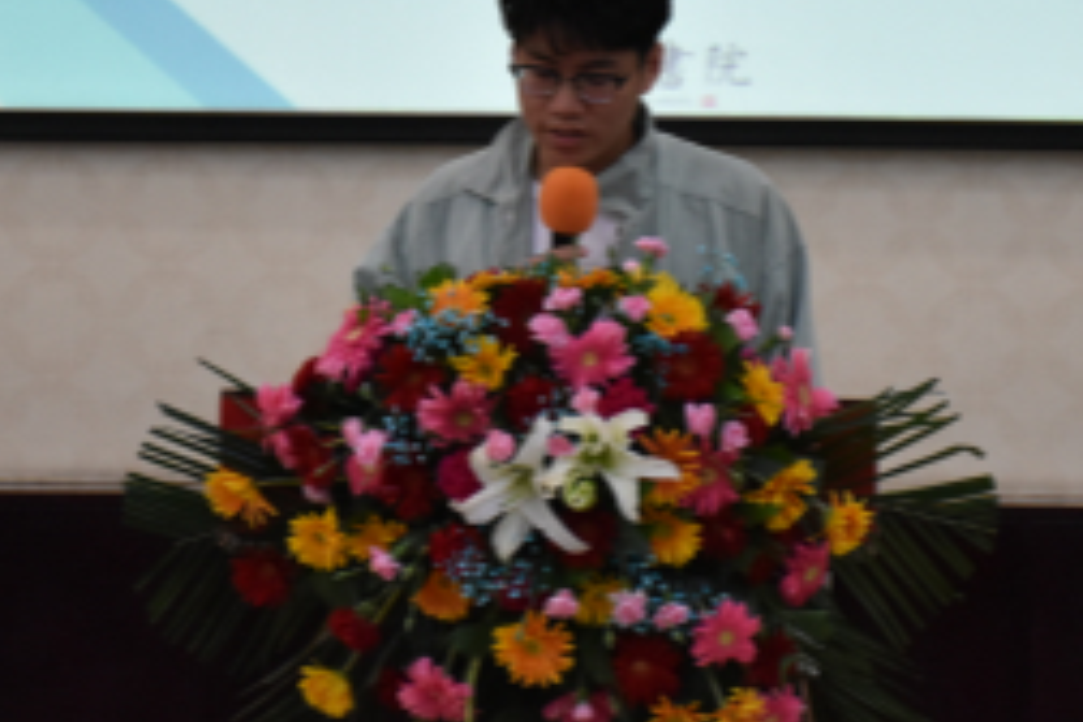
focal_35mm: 267
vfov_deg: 5.1
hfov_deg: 7.7
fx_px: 8032
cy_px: -4
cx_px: 563
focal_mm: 70
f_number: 5
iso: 1600
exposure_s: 1/100
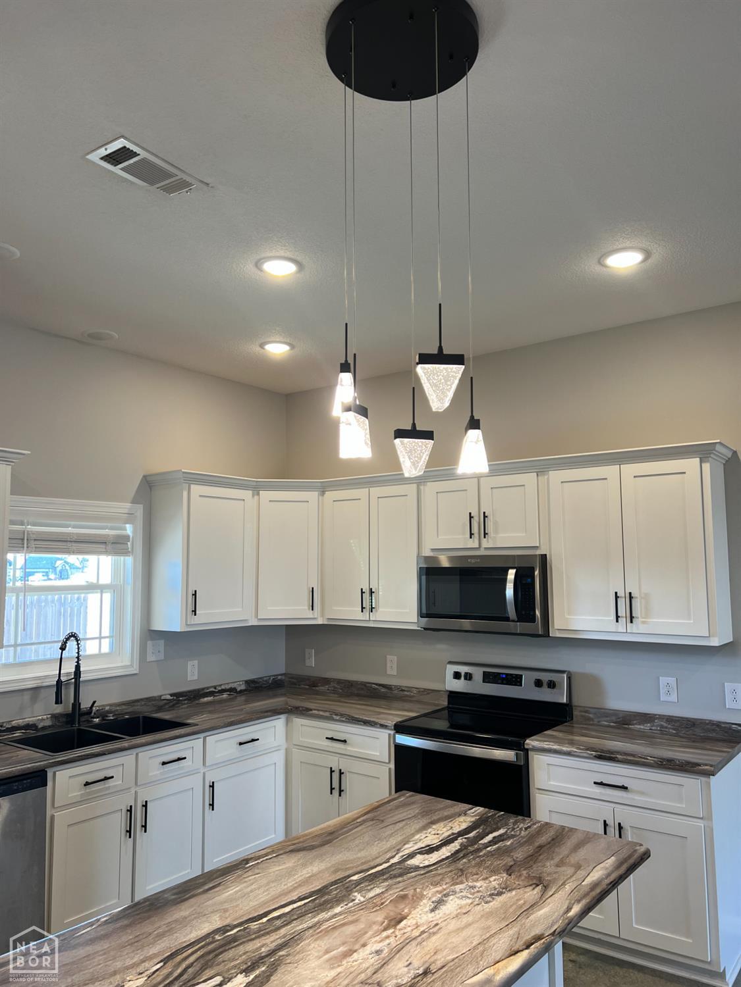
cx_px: 370
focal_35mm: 26
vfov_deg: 67.3
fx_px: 742
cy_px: 494
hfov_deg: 53.1
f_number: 1.5
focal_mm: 5.7
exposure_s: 1/120
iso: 80
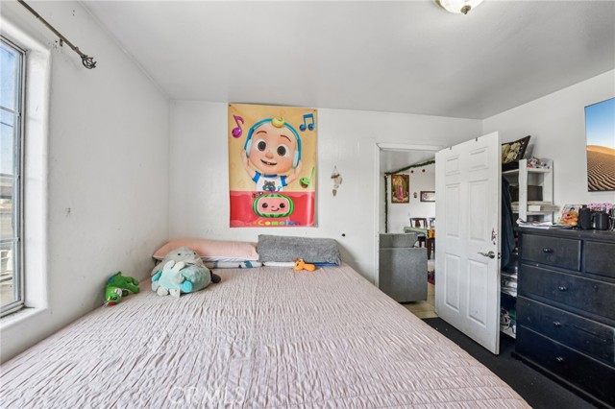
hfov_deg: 104.3
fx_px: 239
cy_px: 204
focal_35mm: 14
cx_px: 308
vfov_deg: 81.1
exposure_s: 1/15
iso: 400
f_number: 8
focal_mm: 14
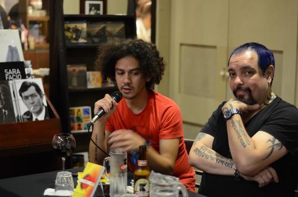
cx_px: 149
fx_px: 619
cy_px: 98
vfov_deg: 18.1
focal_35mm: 75
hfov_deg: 27.0
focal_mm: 50
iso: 1600
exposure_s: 1/50
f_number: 1.8
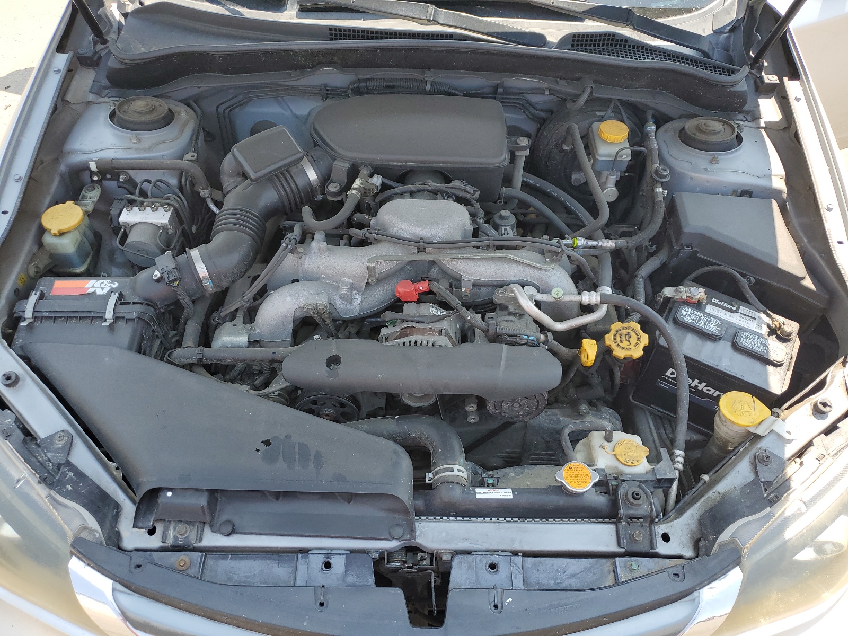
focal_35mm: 26
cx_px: 424
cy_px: 318
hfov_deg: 67.3
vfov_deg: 53.1
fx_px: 637
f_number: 1.5
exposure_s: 1/667
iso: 50
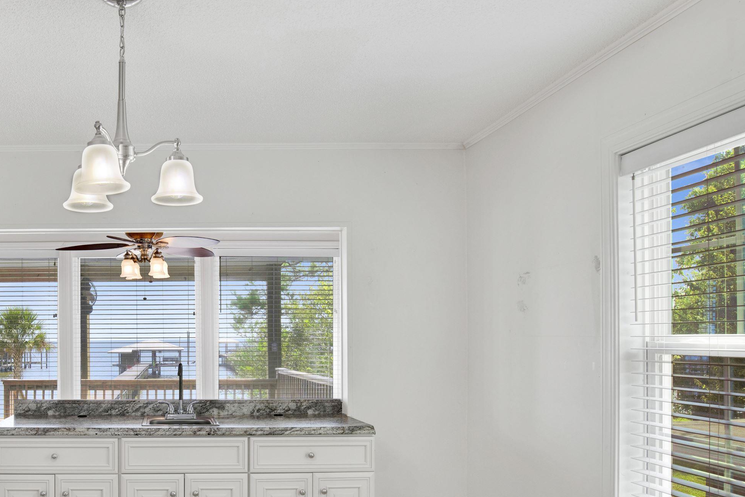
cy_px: 334
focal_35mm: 33
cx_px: 175
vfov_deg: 39.5
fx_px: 683
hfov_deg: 54.2
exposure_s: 1/100
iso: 200
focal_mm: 21
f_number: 11
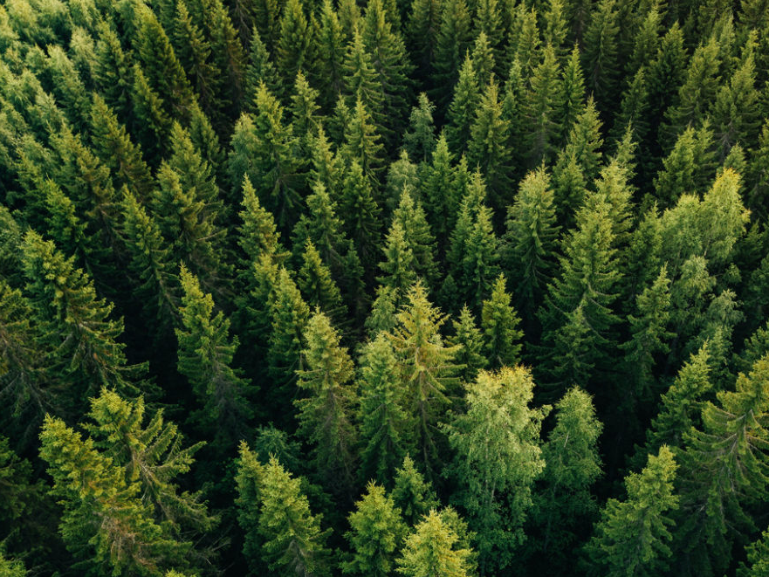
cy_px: 355
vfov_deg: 41.5
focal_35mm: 34
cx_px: 422
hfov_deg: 53.9
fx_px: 755
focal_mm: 4.73
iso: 200
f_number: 2.2
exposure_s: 1/25
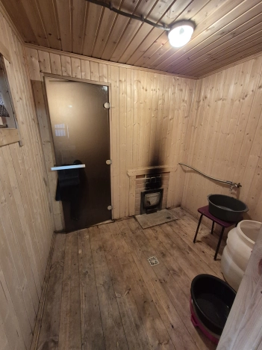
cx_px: 131
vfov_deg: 106.2
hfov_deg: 89.9
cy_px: 175
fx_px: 131
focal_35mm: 13
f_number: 2.2
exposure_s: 1/50
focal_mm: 1.74
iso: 500
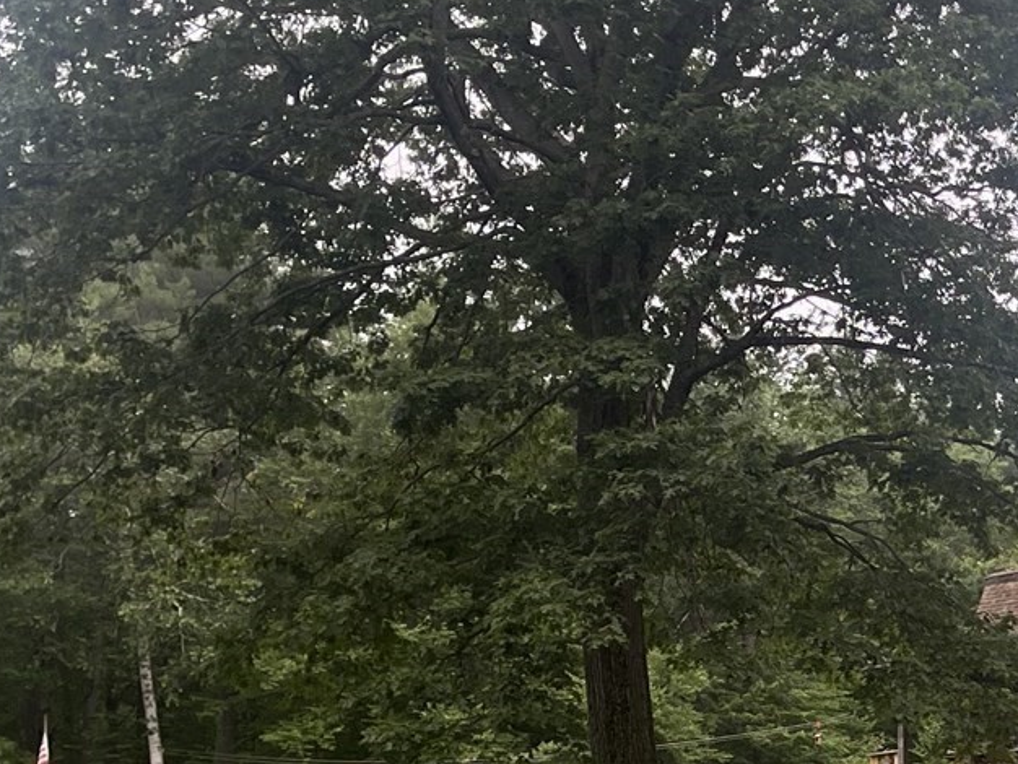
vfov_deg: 17.0
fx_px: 2501
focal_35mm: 85
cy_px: 766
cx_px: 1254
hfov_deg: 21.2
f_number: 1.6
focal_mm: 5.1
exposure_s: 1/631
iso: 50
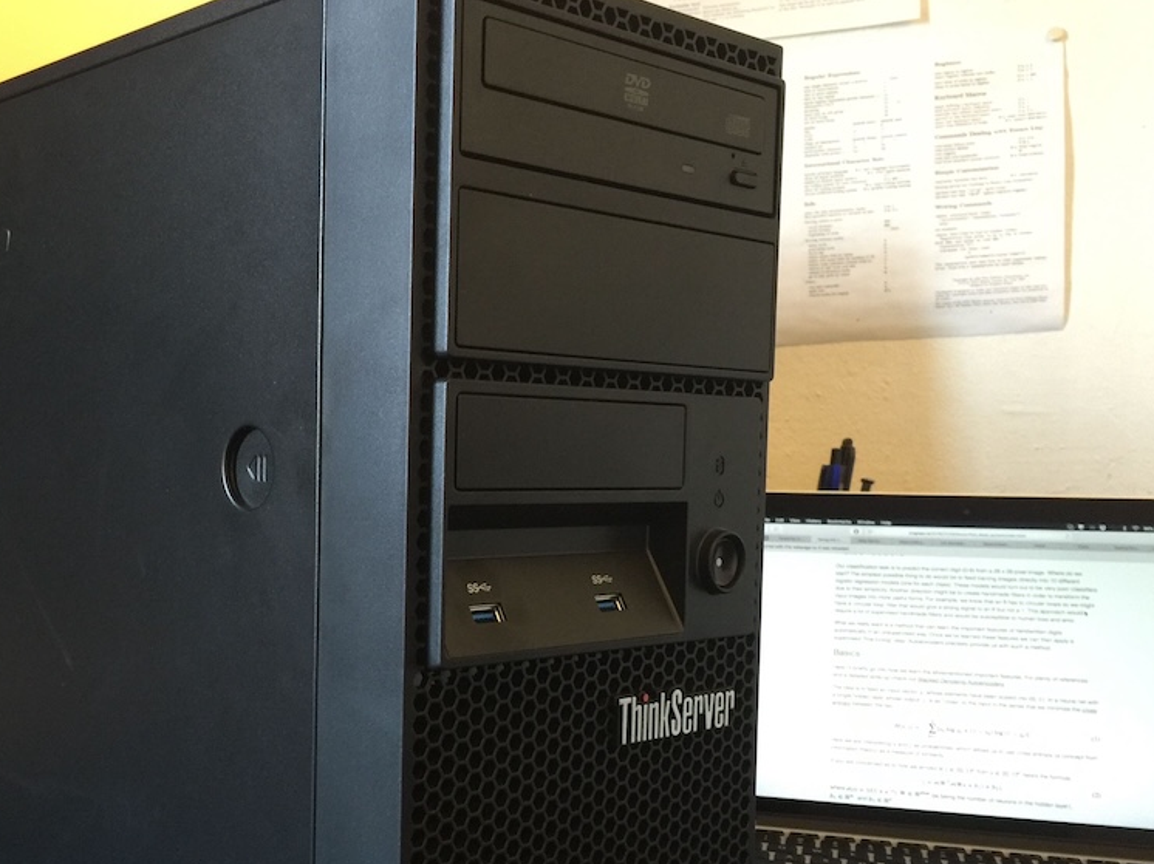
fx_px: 1400
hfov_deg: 44.2
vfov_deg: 34.1
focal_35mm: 42
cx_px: 391
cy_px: 546
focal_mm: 4.15
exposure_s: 1/10
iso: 100
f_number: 2.2
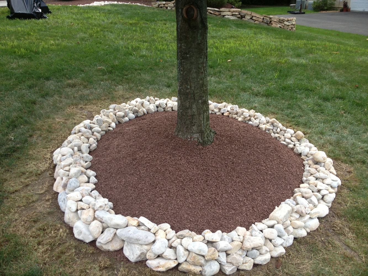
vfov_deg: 40.7
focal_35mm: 35
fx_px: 372
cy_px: 138
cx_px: 184
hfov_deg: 52.6
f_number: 2.4
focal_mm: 4.28
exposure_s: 1/406
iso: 64
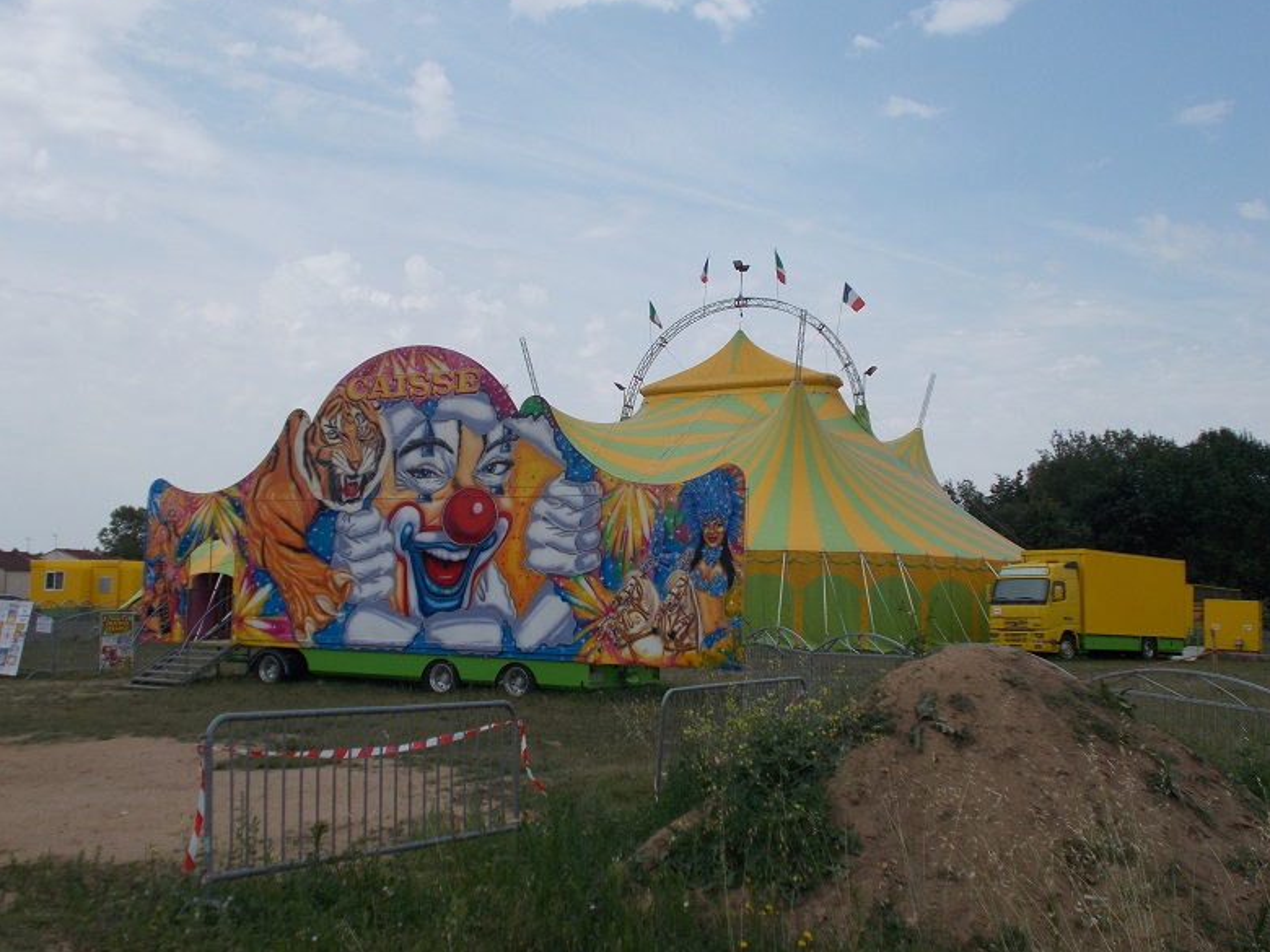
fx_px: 1468
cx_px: 624
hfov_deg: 46.8
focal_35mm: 40
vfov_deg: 36.0
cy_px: 465
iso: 80
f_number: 9.8
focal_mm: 6.9
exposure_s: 1/160
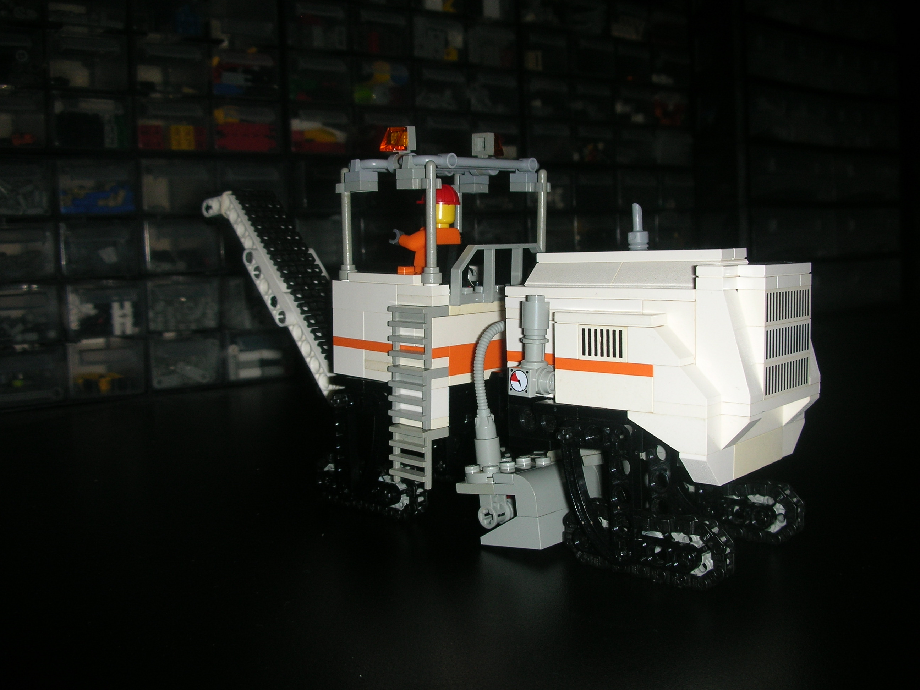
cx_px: 460
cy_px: 345
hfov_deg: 52.6
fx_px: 930
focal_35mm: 35
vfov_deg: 40.7
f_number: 3
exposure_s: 1/60.1
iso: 50
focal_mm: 5.8
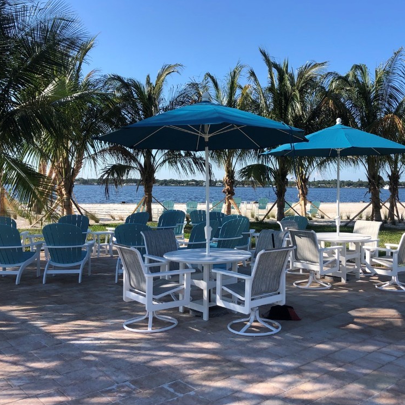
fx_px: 450
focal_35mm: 34
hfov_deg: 48.1
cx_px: 246
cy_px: 200
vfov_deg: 48.4
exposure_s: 1/1279
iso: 20
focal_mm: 4
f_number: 1.8
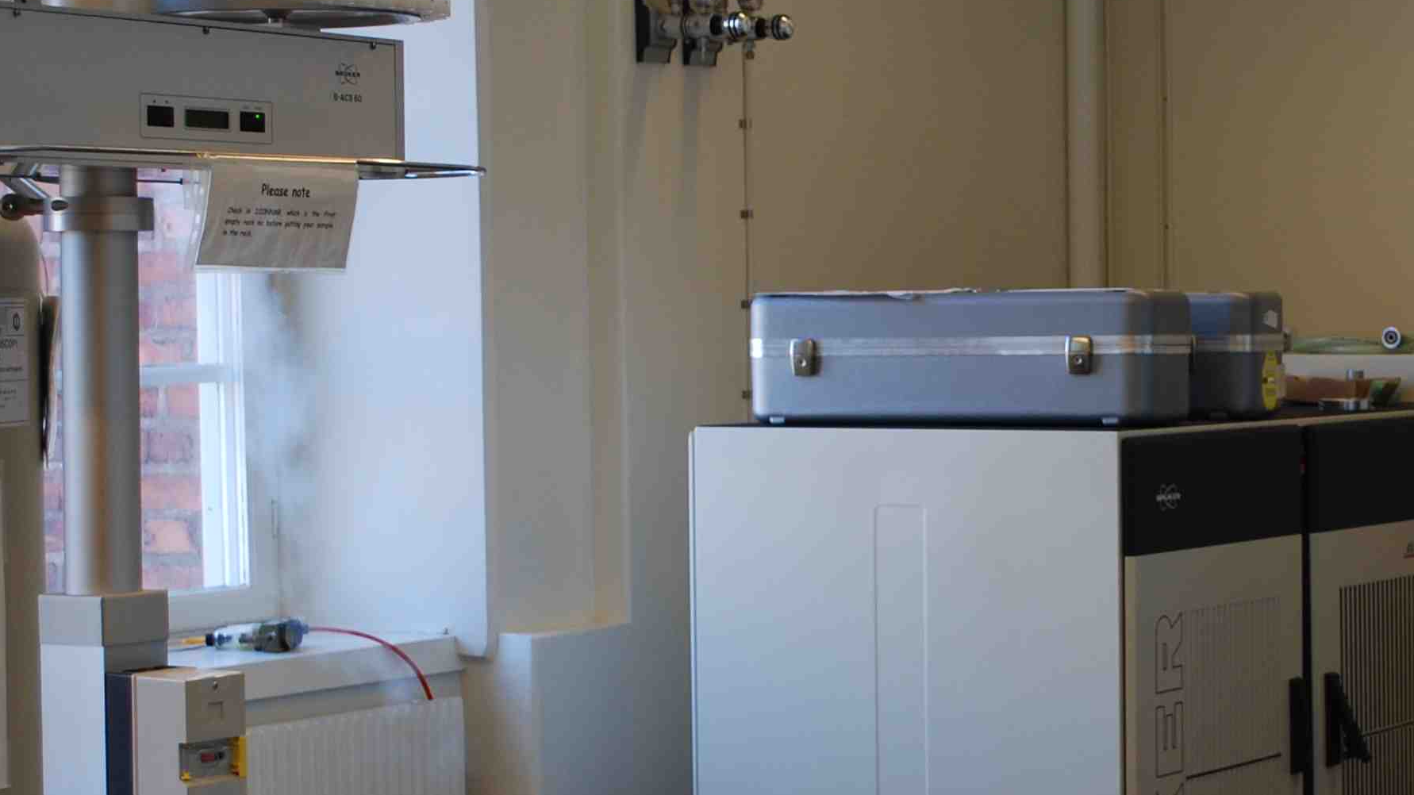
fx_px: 3717
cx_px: 938
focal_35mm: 99
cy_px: 407
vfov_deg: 12.2
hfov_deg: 21.5
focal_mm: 29
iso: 200
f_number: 4.8
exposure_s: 1/40
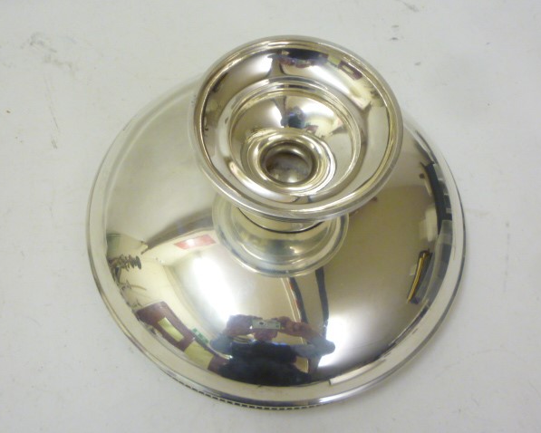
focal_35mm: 45
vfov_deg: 33.5
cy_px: 216
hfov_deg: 41.1
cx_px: 275
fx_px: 721
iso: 200
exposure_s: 1/30
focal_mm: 5.2
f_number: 3.3
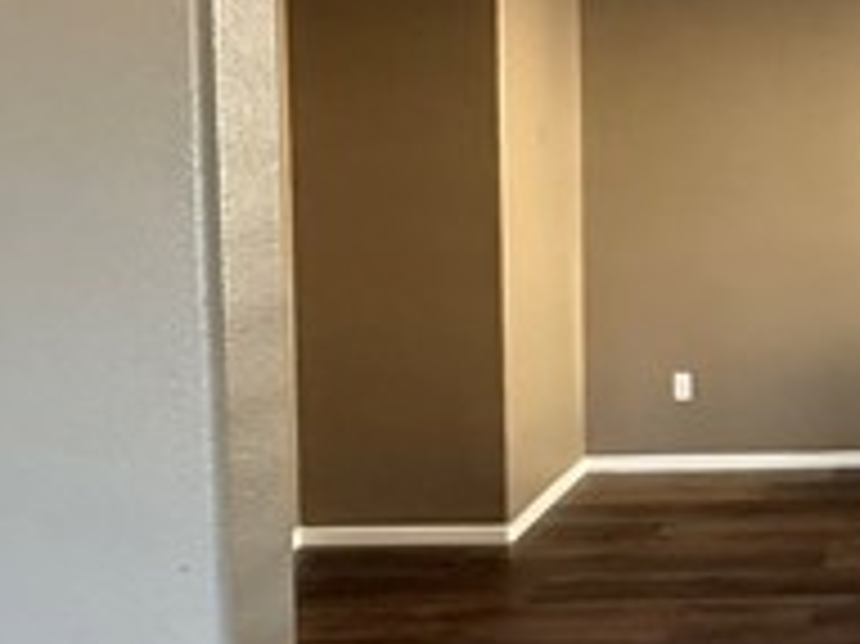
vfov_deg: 30.4
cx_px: 1000
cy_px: 180
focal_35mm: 47
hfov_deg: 33.8
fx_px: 1167
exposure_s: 1/60
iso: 640
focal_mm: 2.22
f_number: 2.2
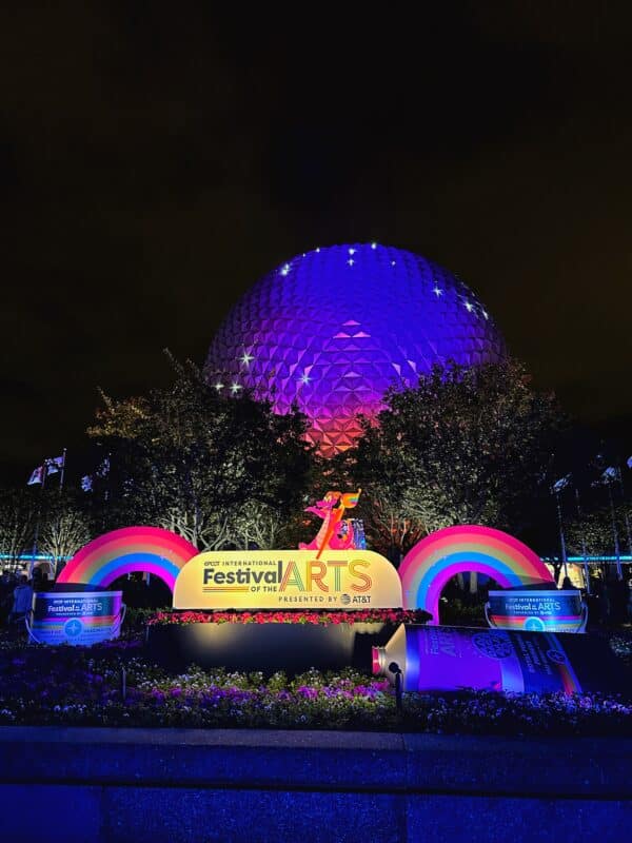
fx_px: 584
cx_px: 316
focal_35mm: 24
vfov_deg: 71.6
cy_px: 422
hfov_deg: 56.8
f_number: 1.78
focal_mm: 6.86
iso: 800
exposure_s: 1/39
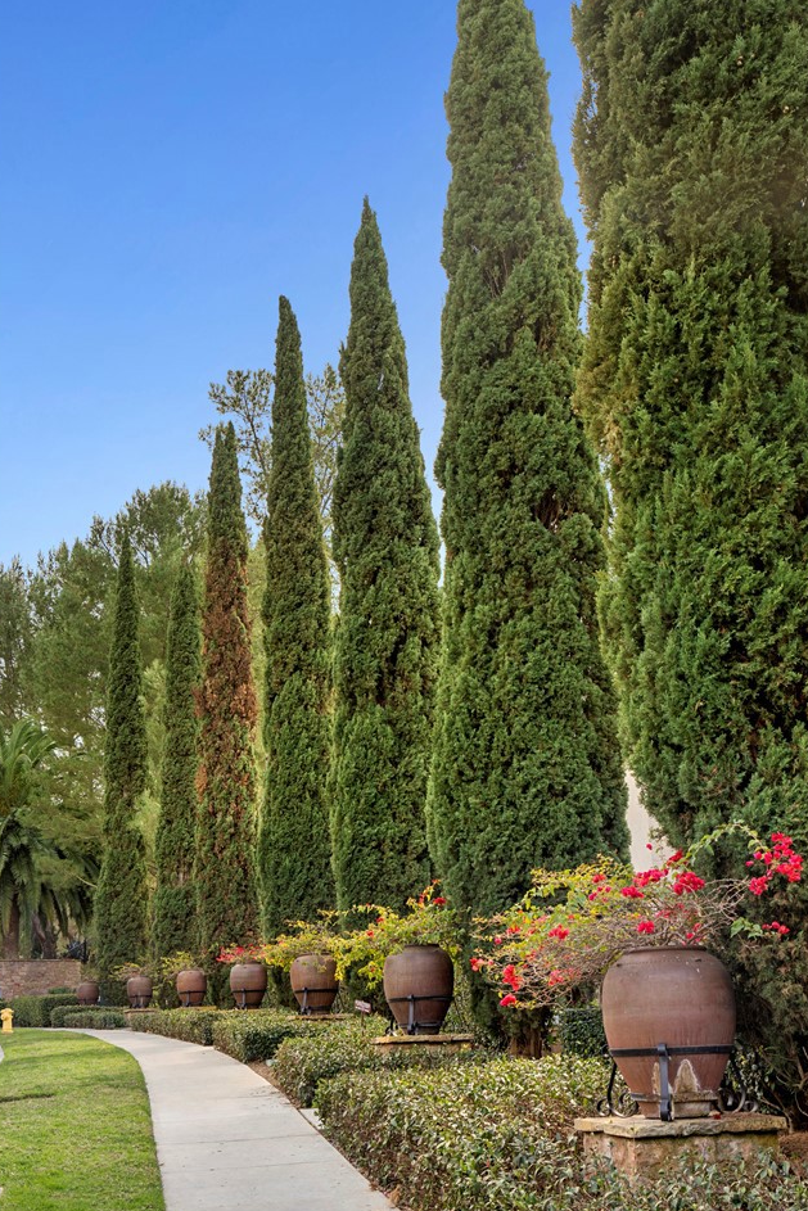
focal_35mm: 38
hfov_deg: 35.0
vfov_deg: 50.7
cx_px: 446
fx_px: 1279
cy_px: 591
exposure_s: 1/25
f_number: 8
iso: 100
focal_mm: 33
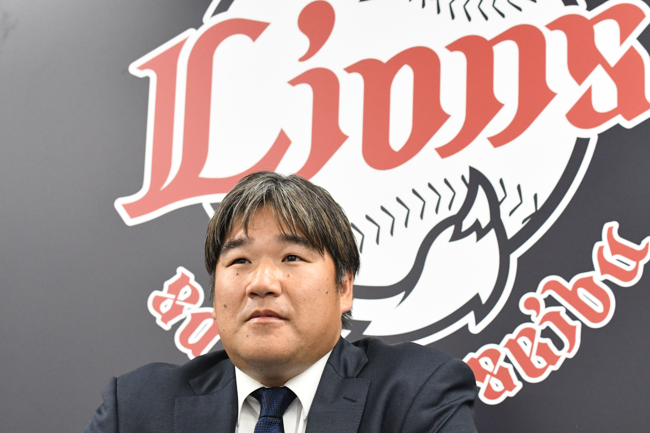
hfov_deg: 19.5
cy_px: 216
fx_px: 1896
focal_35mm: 105
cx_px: 325
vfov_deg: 13.0
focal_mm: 70
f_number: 5.6
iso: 8000
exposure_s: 1/320
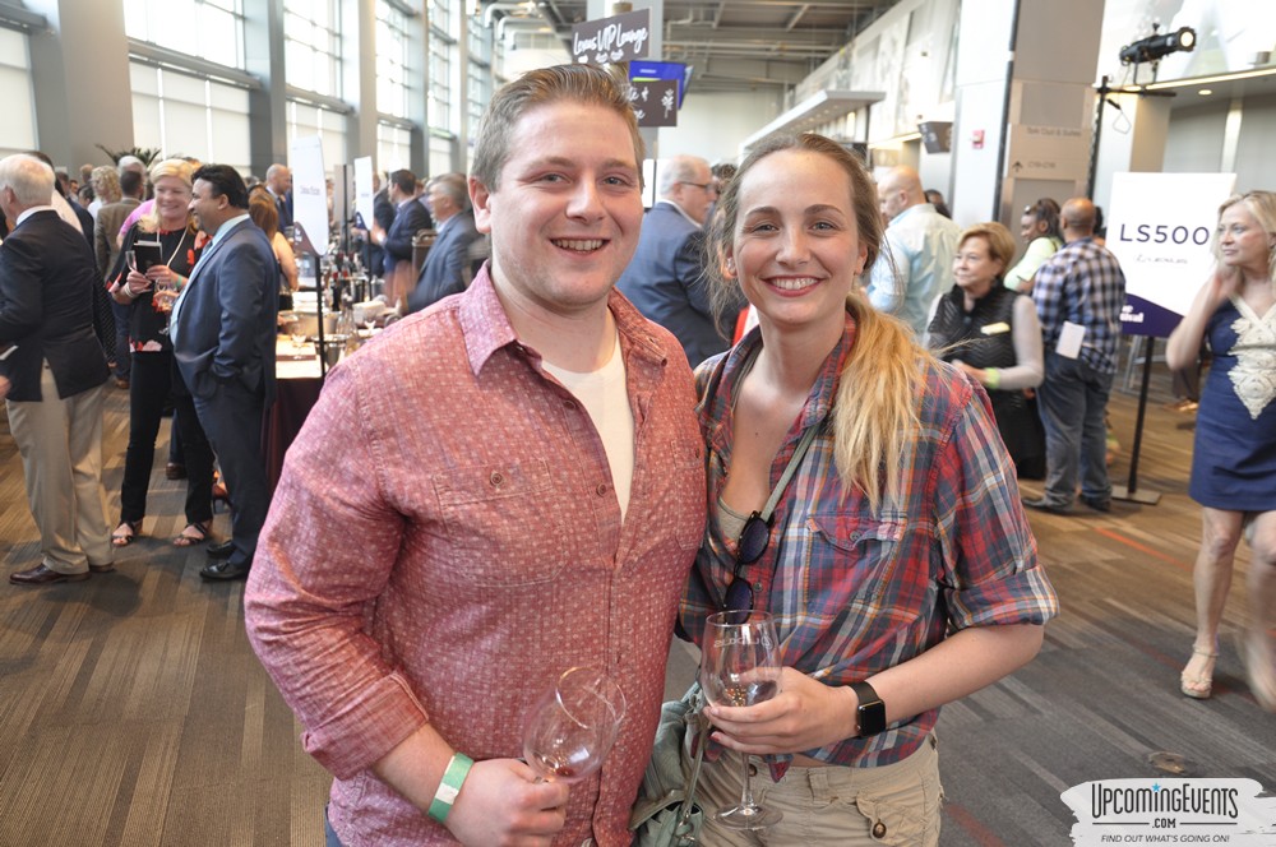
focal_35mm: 33
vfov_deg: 39.9
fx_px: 1168
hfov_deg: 57.3
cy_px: 424
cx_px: 638
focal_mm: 22
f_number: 5
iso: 400
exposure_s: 1/10
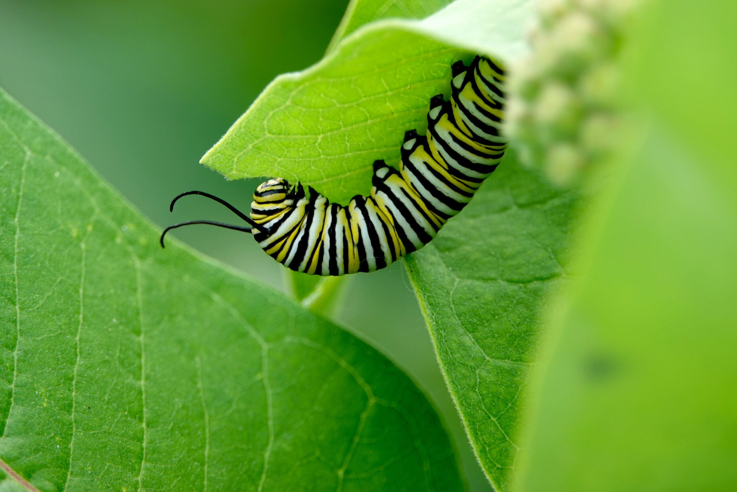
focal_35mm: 595
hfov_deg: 3.5
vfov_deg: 2.3
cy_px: 246
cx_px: 368
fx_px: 12181
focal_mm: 218.3
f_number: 4
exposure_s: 1/250
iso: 200
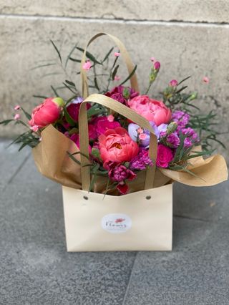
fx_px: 458
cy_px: 152
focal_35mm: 52
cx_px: 114
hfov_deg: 28.1
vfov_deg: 36.8
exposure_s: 1/122
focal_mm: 6
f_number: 2
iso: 25
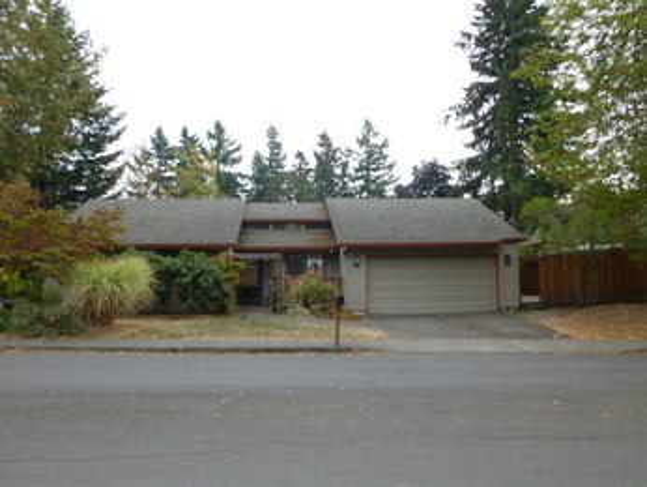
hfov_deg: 59.9
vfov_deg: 46.8
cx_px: 324
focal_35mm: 30
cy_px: 244
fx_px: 561
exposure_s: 1/60
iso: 160
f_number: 3.4
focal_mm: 5.4
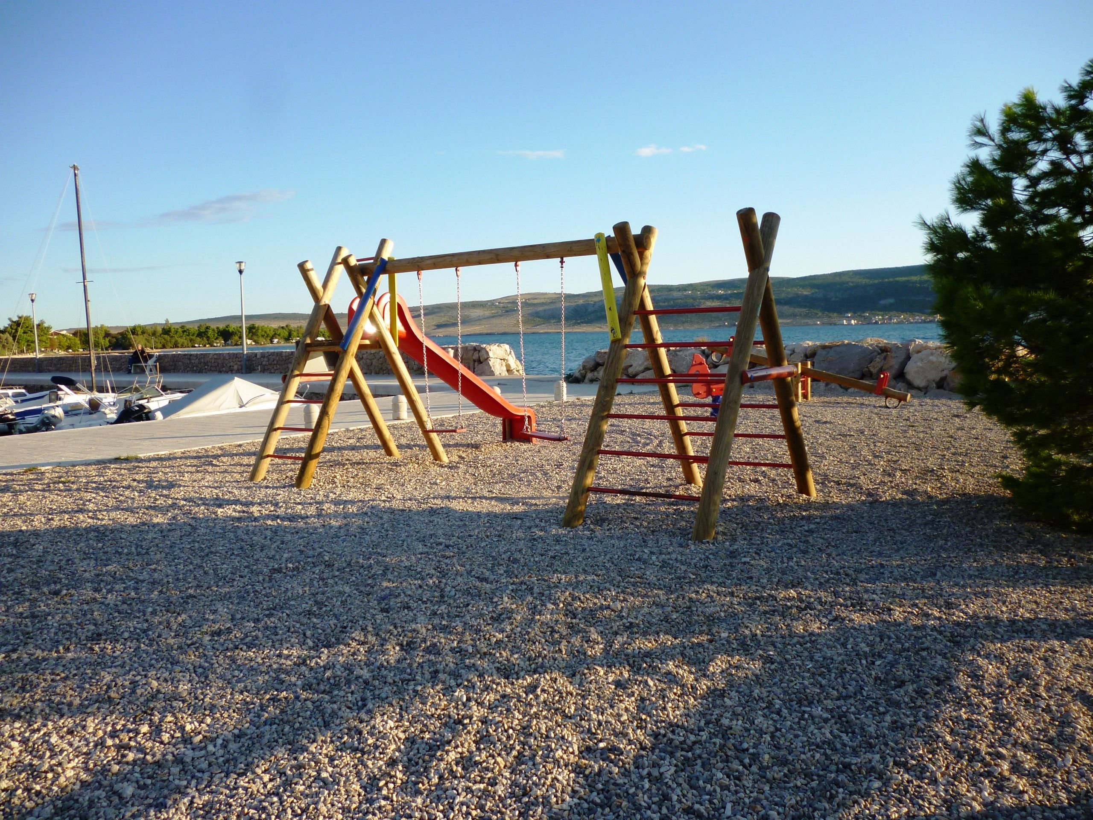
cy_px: 410
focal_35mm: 28
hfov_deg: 63.4
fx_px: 884
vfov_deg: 49.7
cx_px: 546
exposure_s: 1/400
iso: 100
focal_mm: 5
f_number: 3.1
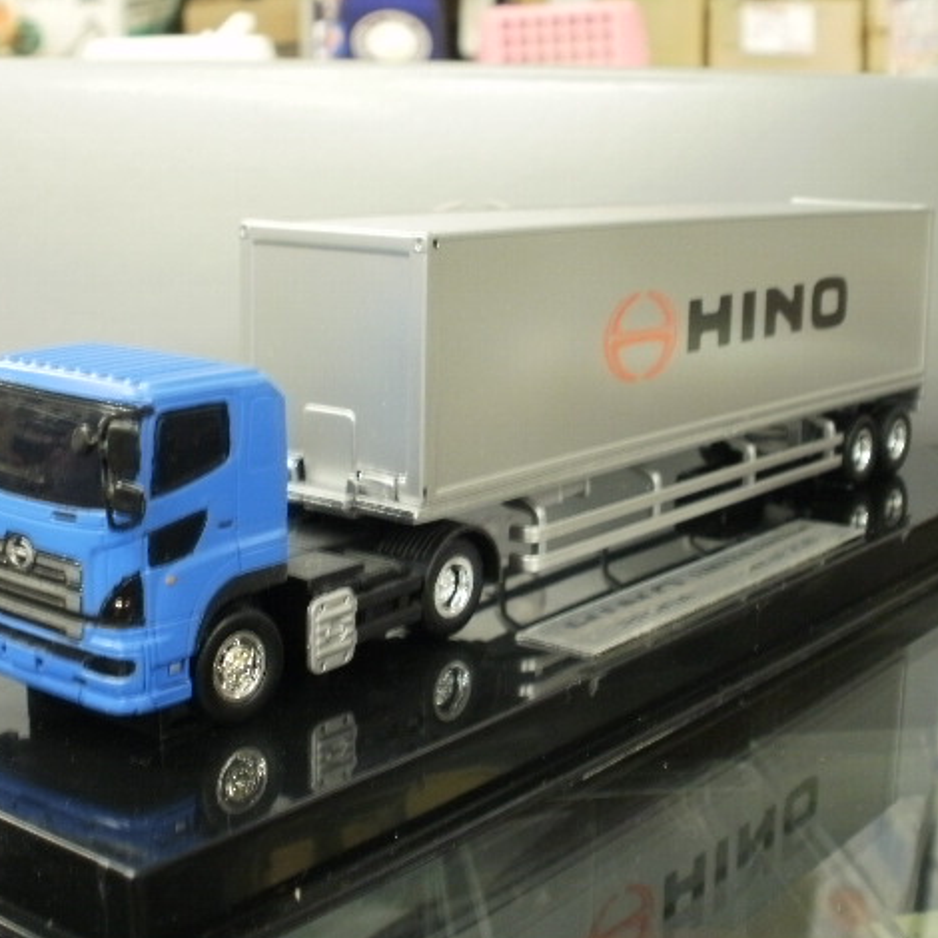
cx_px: 417
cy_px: 469
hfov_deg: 32.2
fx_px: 1625
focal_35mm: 53
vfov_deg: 32.2
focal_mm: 7.7
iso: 125
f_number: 4
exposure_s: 1/4
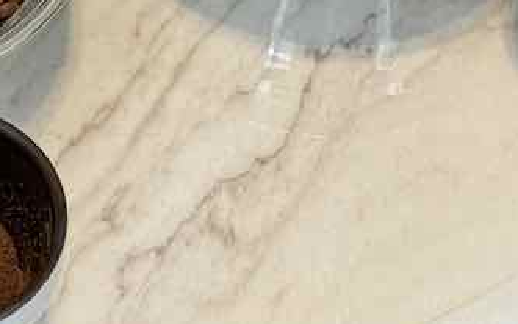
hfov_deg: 12.4
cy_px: -272
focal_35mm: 166
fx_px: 2344
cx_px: -33
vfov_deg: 7.6
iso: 125
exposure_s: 1/51
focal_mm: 6.86
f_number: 1.78
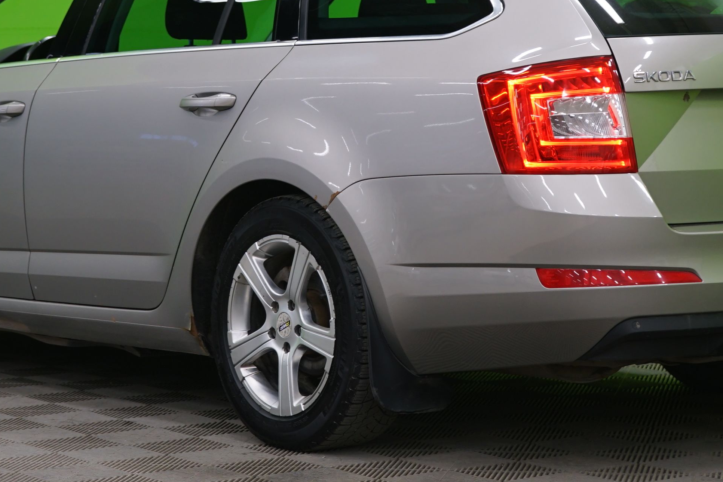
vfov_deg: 12.1
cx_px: 361
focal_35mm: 112
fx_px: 2249
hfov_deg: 18.3
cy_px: 39
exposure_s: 1/8
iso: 400
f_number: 5
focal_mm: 55
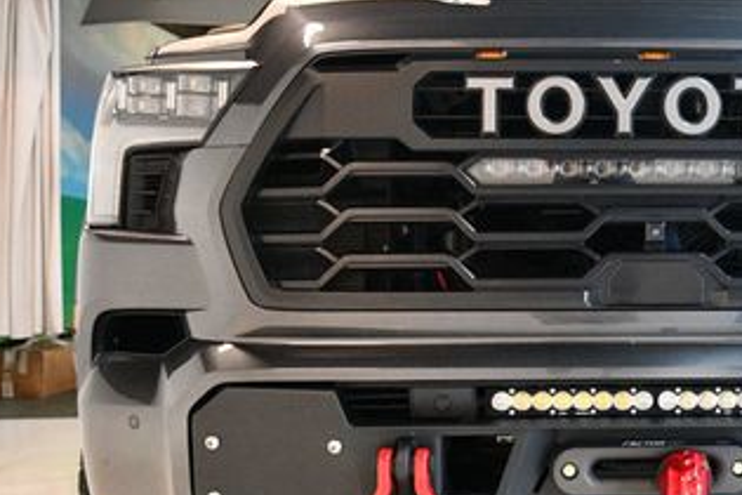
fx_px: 1381
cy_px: 233
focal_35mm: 67
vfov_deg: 20.3
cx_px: 678
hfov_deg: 28.8
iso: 2800
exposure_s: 1/125
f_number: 3.5
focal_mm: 22
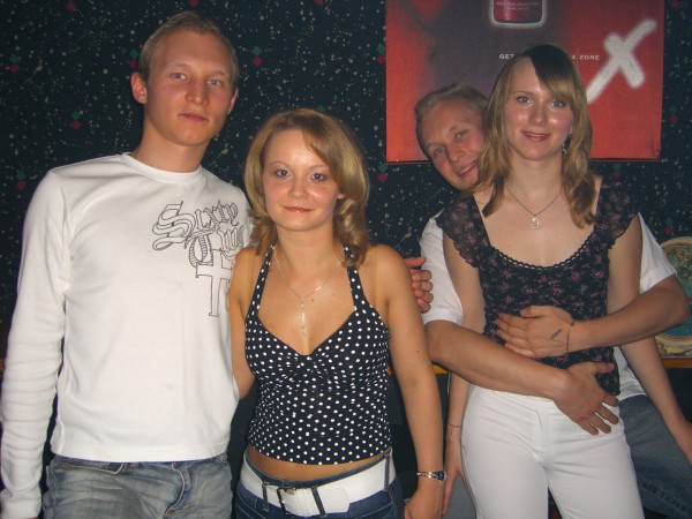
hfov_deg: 49.0
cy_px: 260
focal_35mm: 38
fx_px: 760
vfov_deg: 37.7
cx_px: 346
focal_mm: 7.9
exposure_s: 1/60
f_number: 2.8
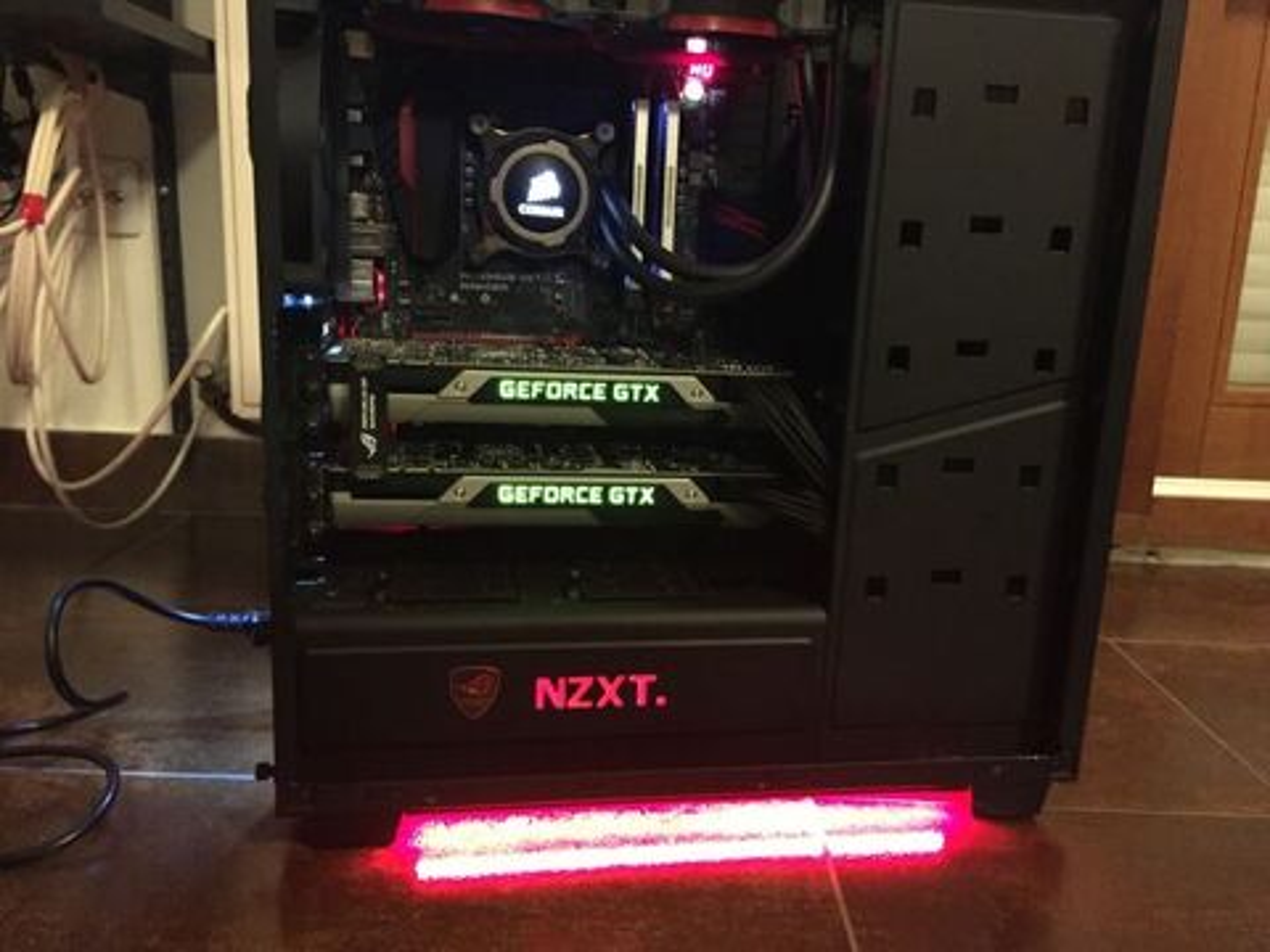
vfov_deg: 48.2
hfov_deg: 61.7
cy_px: 476
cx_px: 635
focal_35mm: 29
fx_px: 1064
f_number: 2.2
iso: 800
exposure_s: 1/17
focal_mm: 4.15
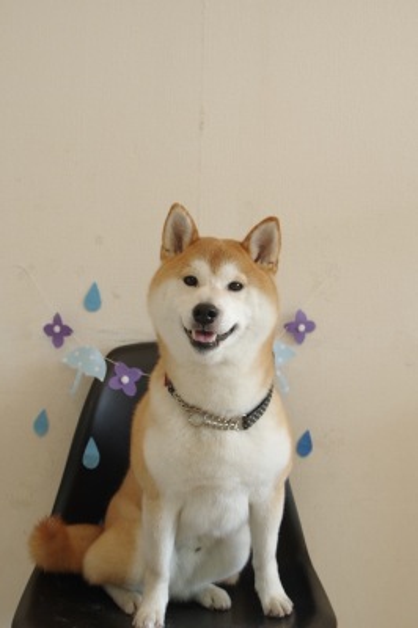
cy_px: 314
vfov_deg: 40.4
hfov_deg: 27.5
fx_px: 855
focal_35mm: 49
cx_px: 209
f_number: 4.5
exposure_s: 1/80
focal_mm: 33
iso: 400
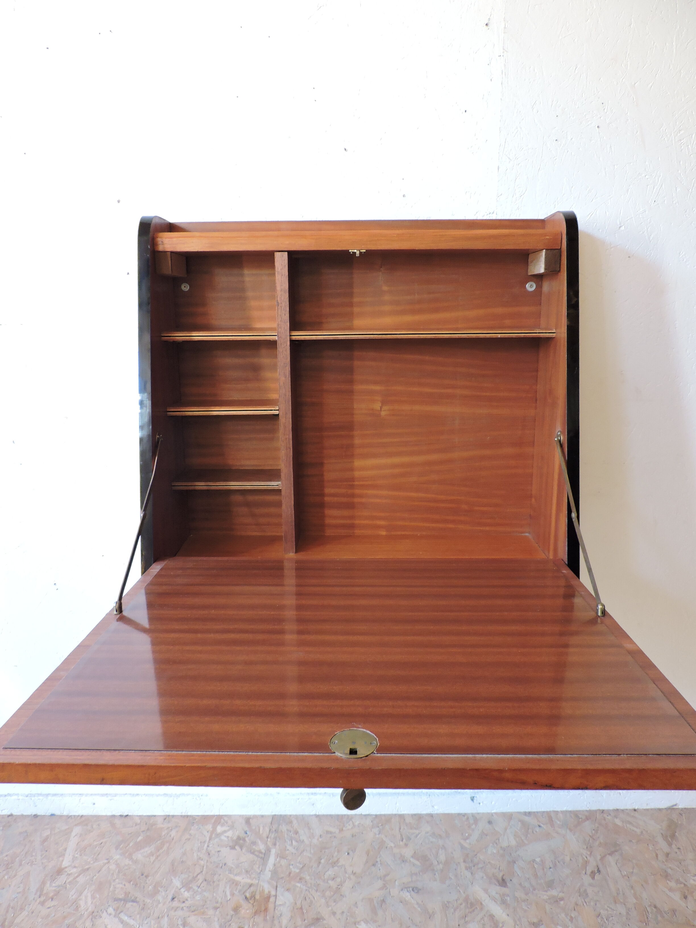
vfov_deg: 71.6
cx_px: 348
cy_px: 464
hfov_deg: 56.8
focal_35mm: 24
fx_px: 643
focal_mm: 4.3
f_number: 3
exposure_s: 1/20
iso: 400
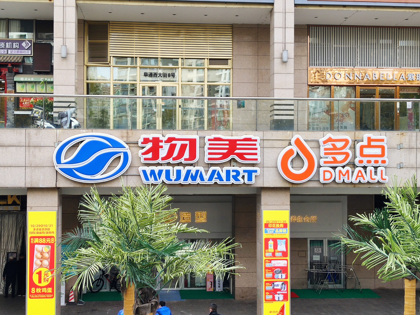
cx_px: 207
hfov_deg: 37.5
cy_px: 158
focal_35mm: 51
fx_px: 619
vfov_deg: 28.6
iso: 112
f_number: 1.75
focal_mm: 4.75
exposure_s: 1/467
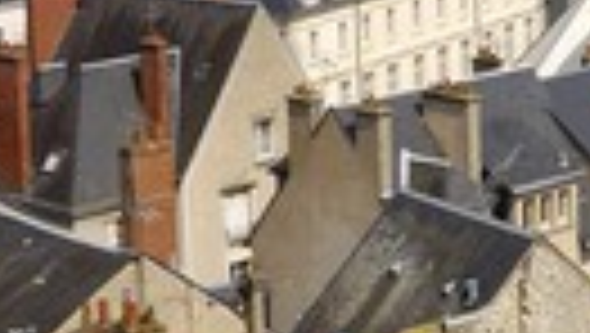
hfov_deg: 14.2
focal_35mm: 141
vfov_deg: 8.4
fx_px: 2208
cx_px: 885
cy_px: -194
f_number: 10
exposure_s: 1/160
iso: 100
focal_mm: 28
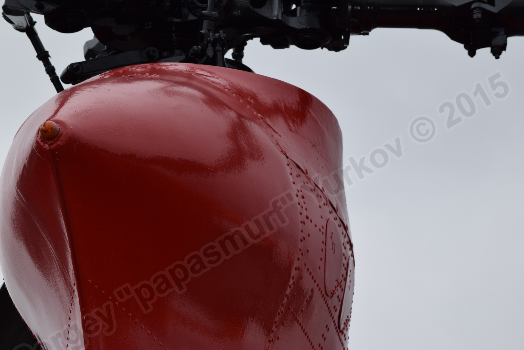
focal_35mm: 158
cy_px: 175
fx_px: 2294
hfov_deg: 13.0
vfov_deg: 8.7
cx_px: 262
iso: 100
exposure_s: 1/200
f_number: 10
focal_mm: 105
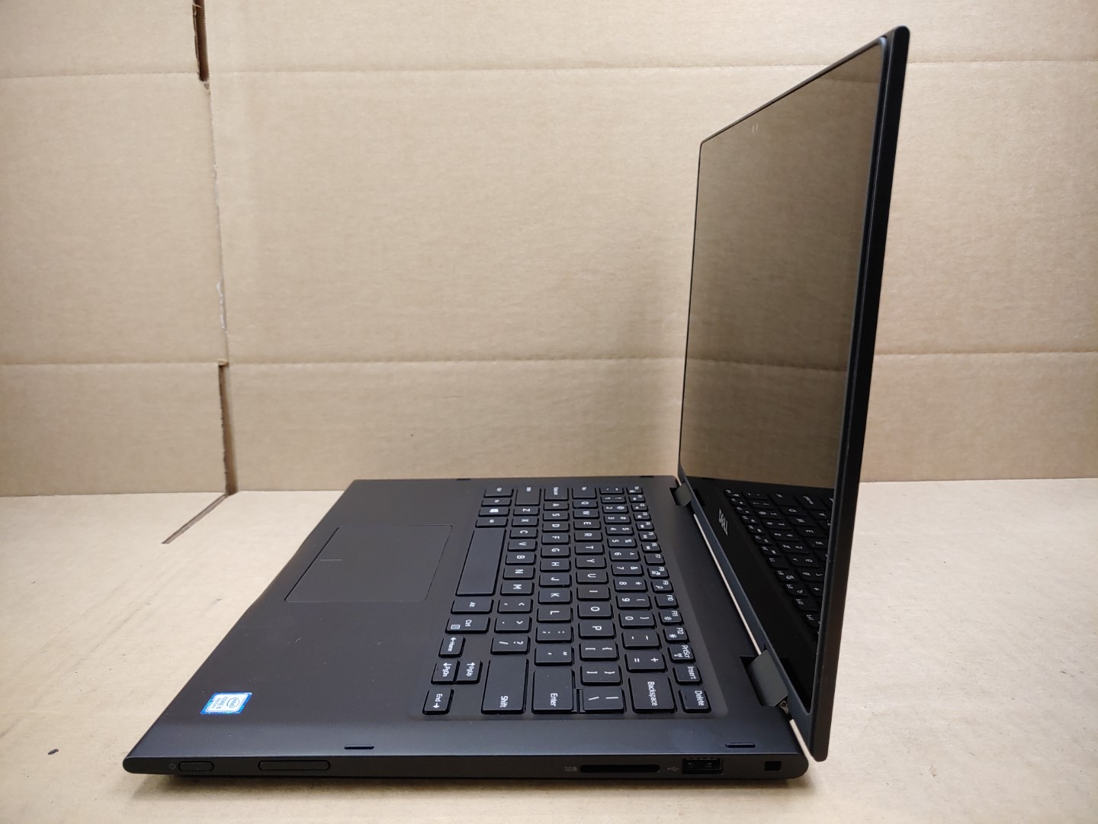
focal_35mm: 26
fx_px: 825
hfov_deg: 67.3
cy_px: 412
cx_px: 549
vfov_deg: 53.1
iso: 50
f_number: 1.8
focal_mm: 4.36
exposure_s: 1/120
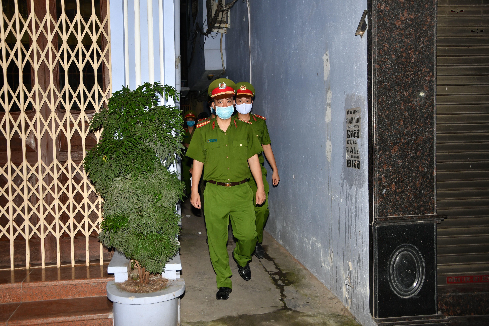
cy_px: 163
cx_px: 244
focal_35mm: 39
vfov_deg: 34.2
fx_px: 530
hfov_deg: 49.6
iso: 320
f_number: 4.5
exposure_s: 1/200
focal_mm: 26
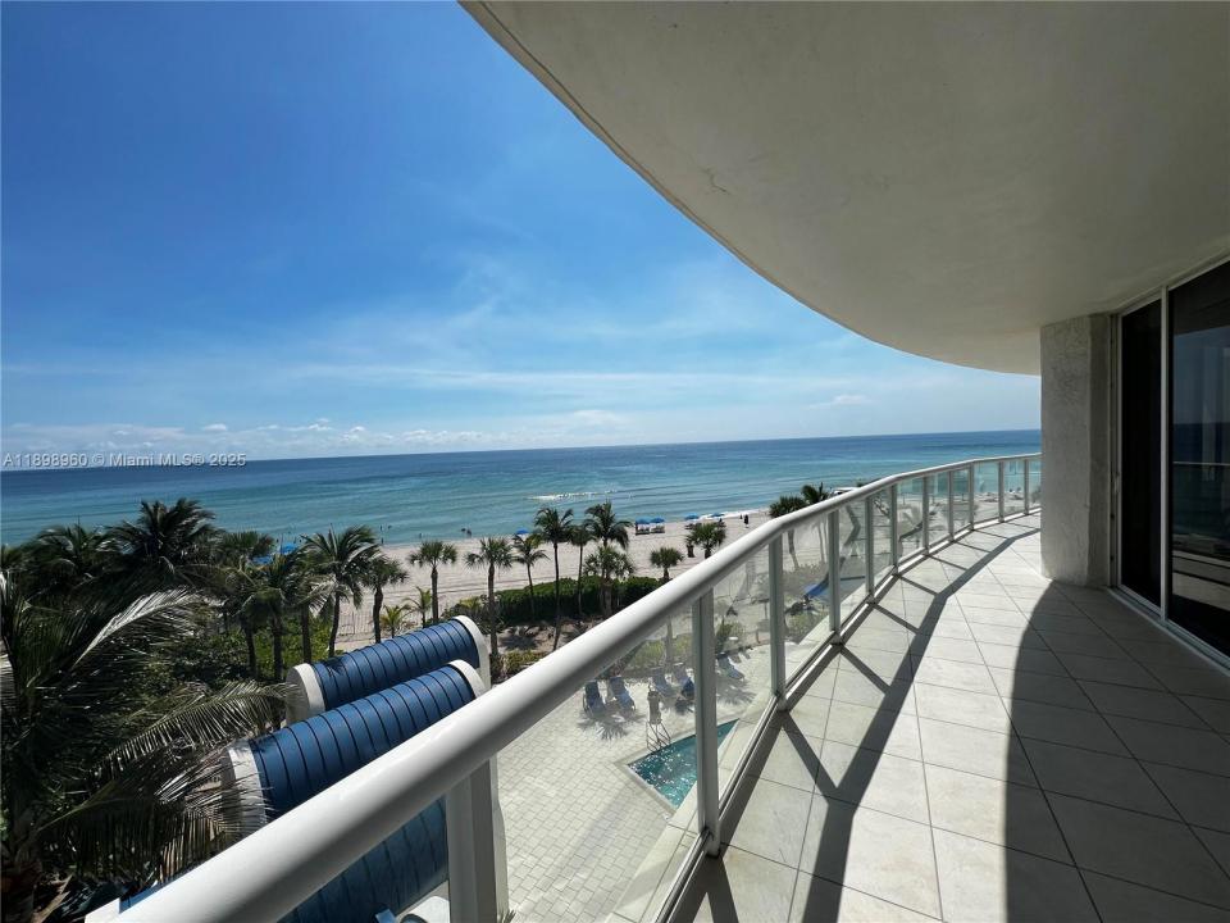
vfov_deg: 89.9
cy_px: 462
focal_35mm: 13
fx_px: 462
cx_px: 615
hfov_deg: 106.2
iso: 32
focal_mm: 1.57
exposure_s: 1/2538
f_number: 1.8
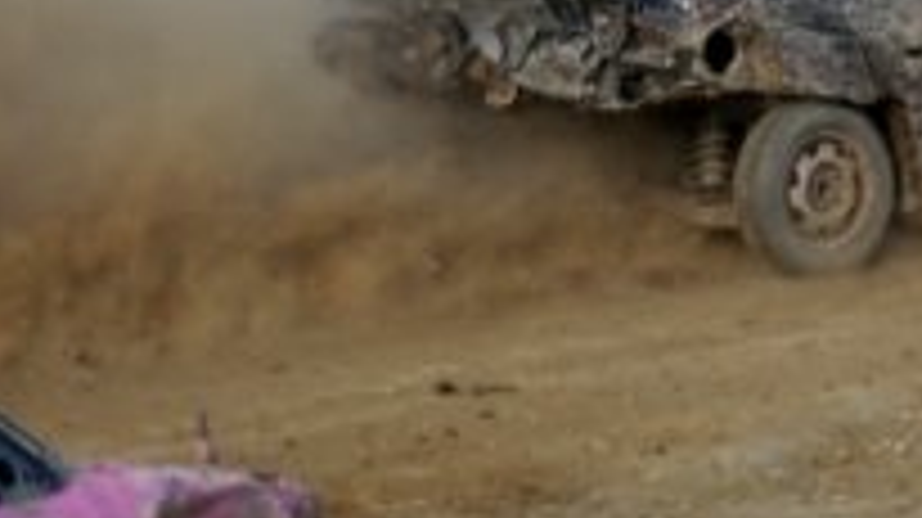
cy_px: -306
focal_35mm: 270
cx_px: 1358
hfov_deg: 7.9
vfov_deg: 4.5
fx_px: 6588
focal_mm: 55
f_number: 5.3
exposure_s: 1/640
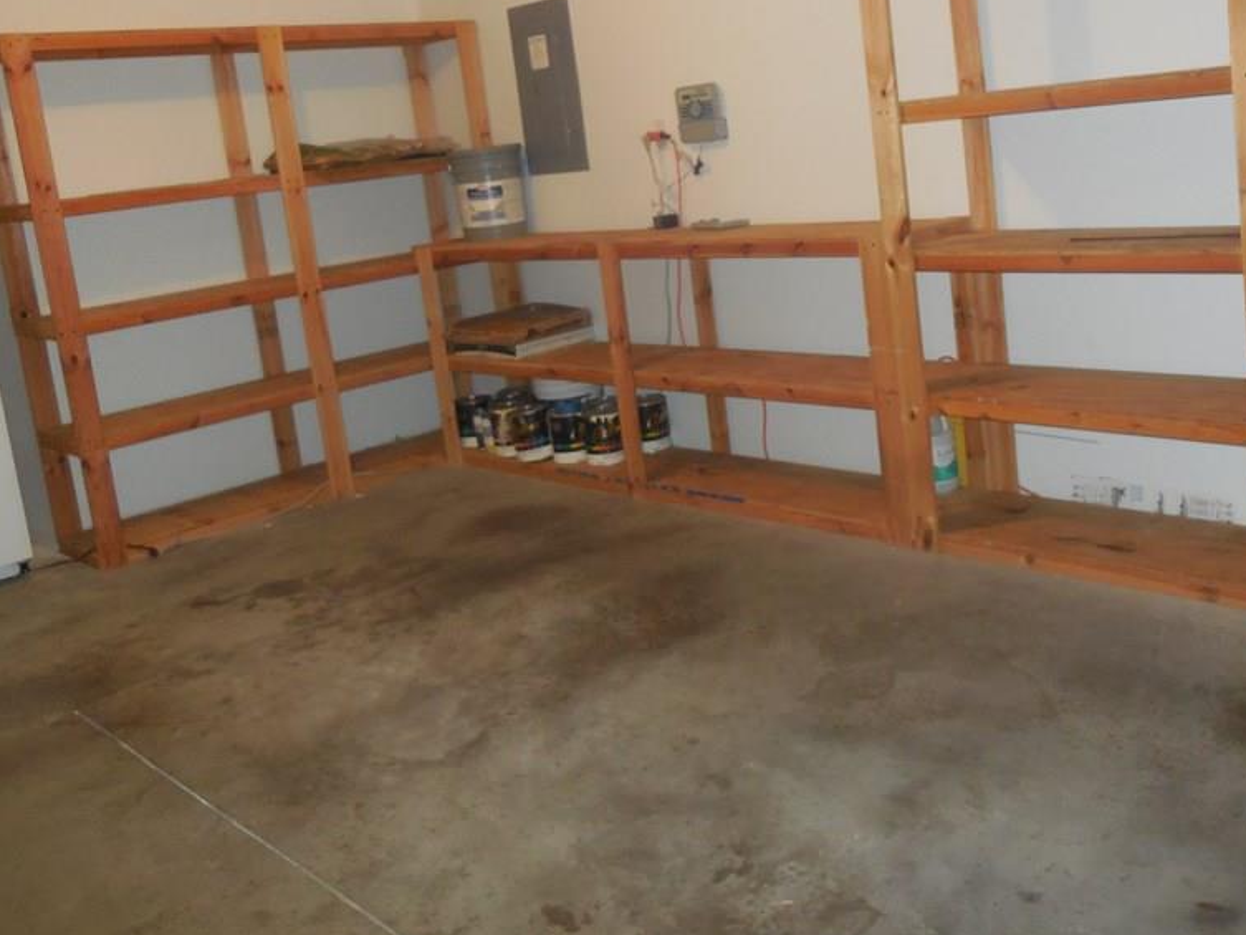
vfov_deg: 41.3
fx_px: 1224
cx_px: 766
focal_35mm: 34
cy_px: 318
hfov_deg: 53.5
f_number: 3.1
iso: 450
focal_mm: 4.5
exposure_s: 1/25
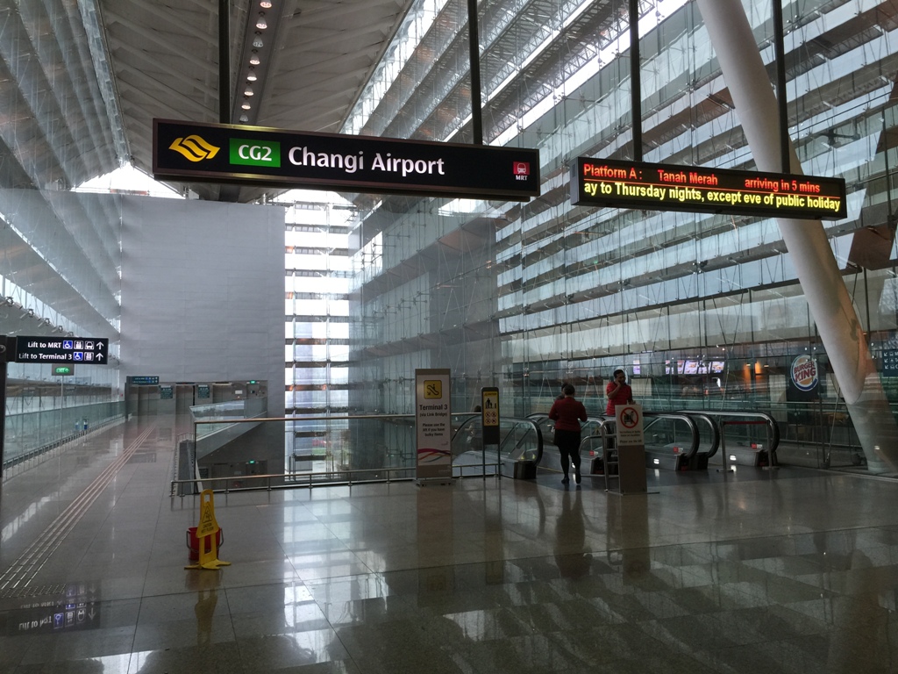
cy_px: 337
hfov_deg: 61.7
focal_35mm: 29
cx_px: 449
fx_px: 752
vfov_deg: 48.2
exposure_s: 1/30
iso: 32
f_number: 2.2
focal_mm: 4.15
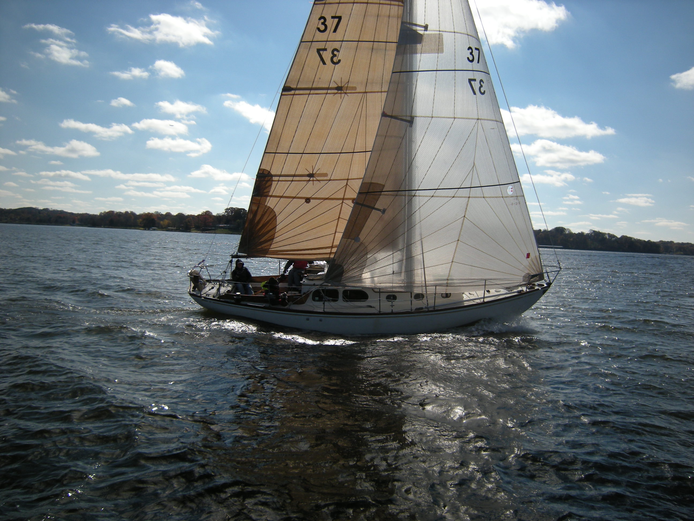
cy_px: 260
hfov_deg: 63.4
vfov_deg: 49.7
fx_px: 561
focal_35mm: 28
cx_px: 347
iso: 64
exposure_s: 1/624
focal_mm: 4.7
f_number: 5.6
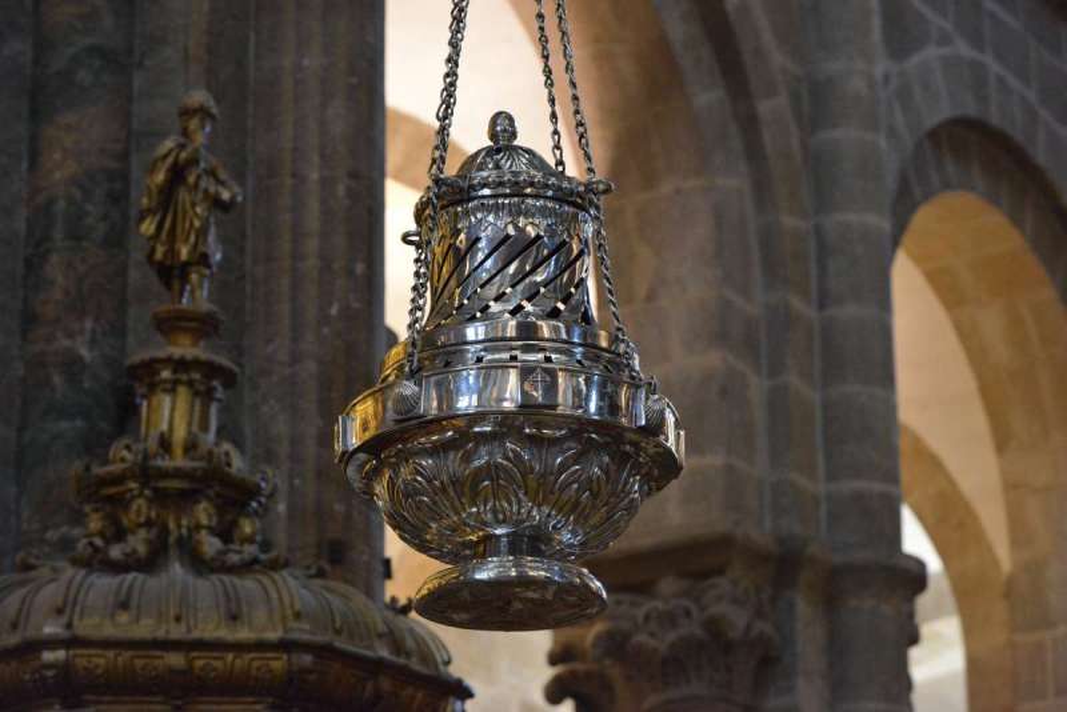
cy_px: 356
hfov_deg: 15.2
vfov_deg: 10.2
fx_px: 4002
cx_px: 534
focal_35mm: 135
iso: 6400
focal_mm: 135
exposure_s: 1/60
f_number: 6.3
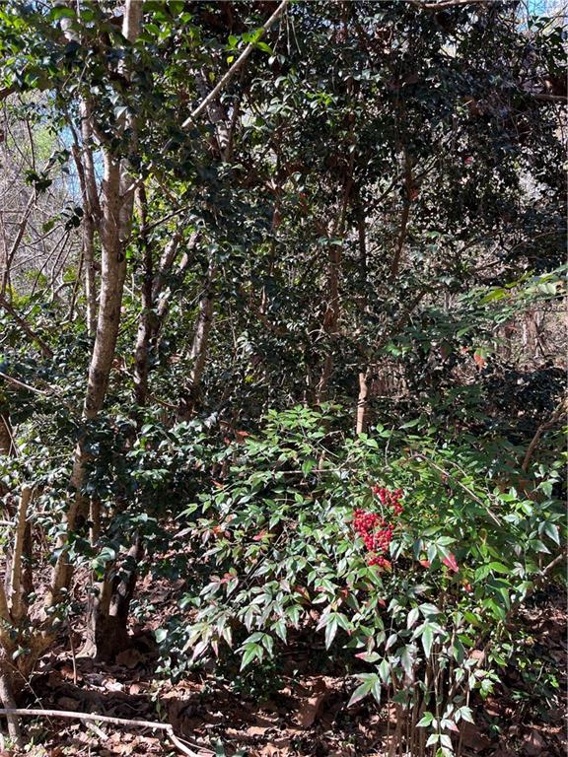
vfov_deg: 67.3
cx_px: 284
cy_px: 378
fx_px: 569
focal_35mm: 26
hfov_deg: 53.1
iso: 32
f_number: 1.6
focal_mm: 5.1
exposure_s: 1/144
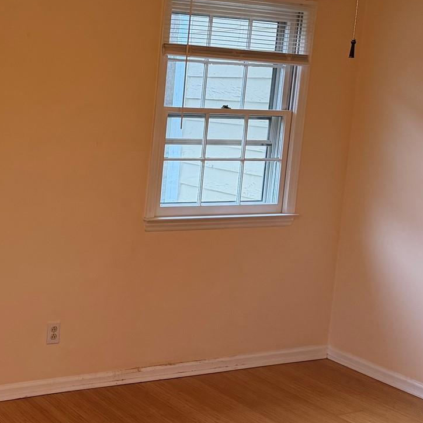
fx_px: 830
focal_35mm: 60
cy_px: 198
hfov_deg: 27.5
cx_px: 33
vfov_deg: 28.6
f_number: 1.78
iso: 320
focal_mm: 6.76
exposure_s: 1/120
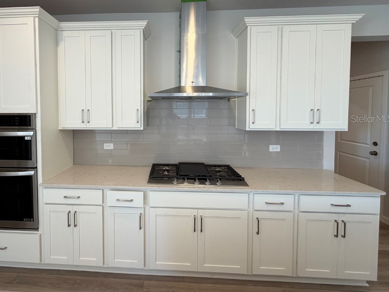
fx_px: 191
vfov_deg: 74.0
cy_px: 118
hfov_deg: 90.0
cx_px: 158
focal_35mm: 17
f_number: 2.2
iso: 125
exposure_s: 1/120
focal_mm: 2.22
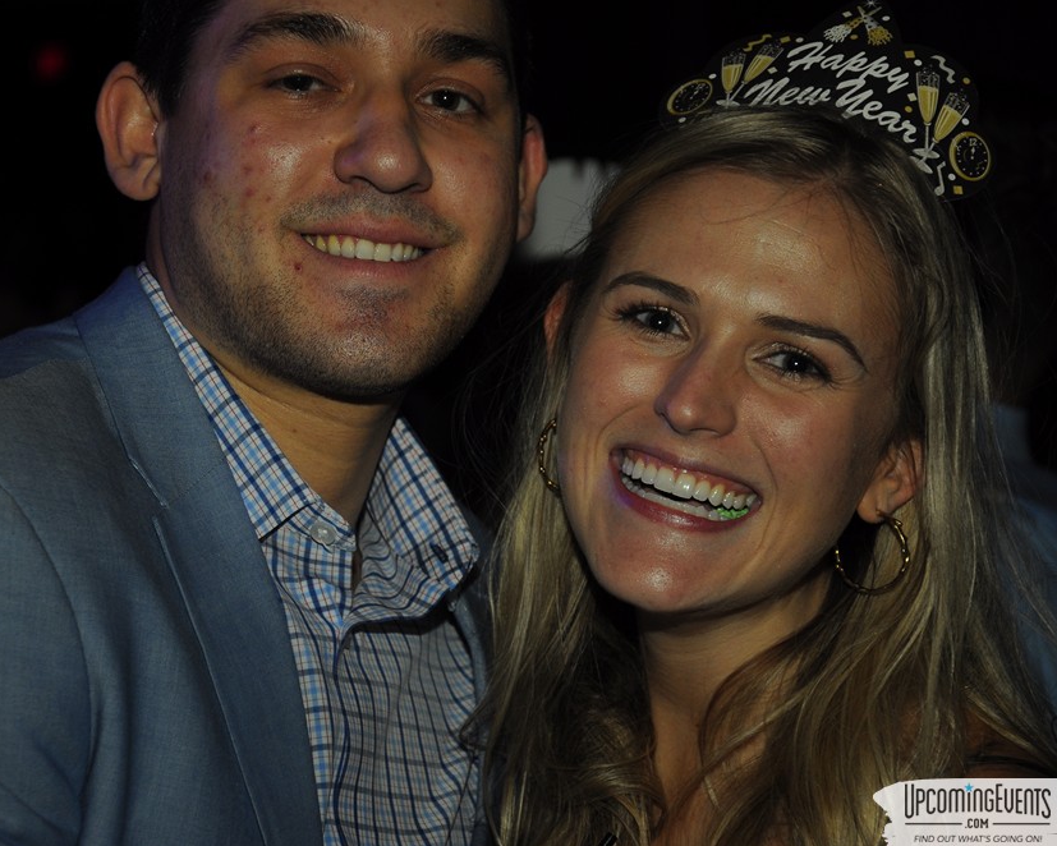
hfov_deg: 12.6
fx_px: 4787
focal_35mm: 153
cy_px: 423
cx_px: 450
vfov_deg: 10.1
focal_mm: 90
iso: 400
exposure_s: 1/60
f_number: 5.6
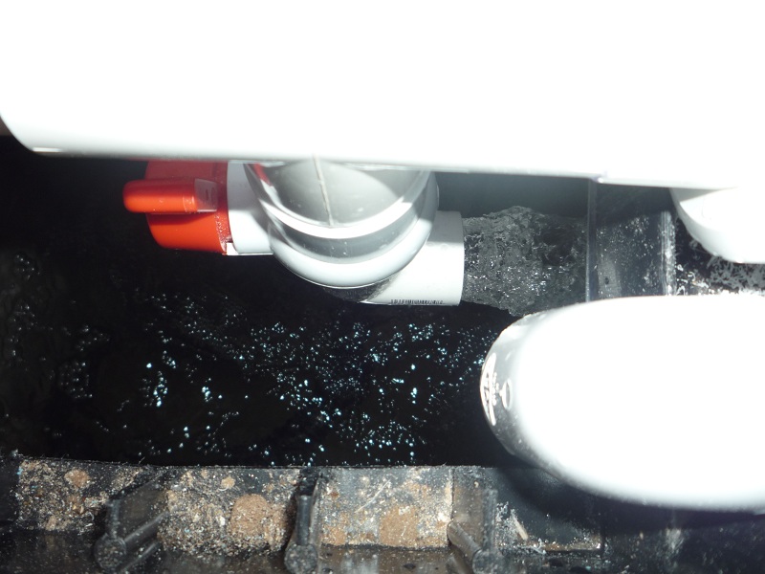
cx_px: 382
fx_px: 663
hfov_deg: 60.0
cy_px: 287
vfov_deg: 46.8
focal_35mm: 30
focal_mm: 5.2
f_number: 3.3
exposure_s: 1/30
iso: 100
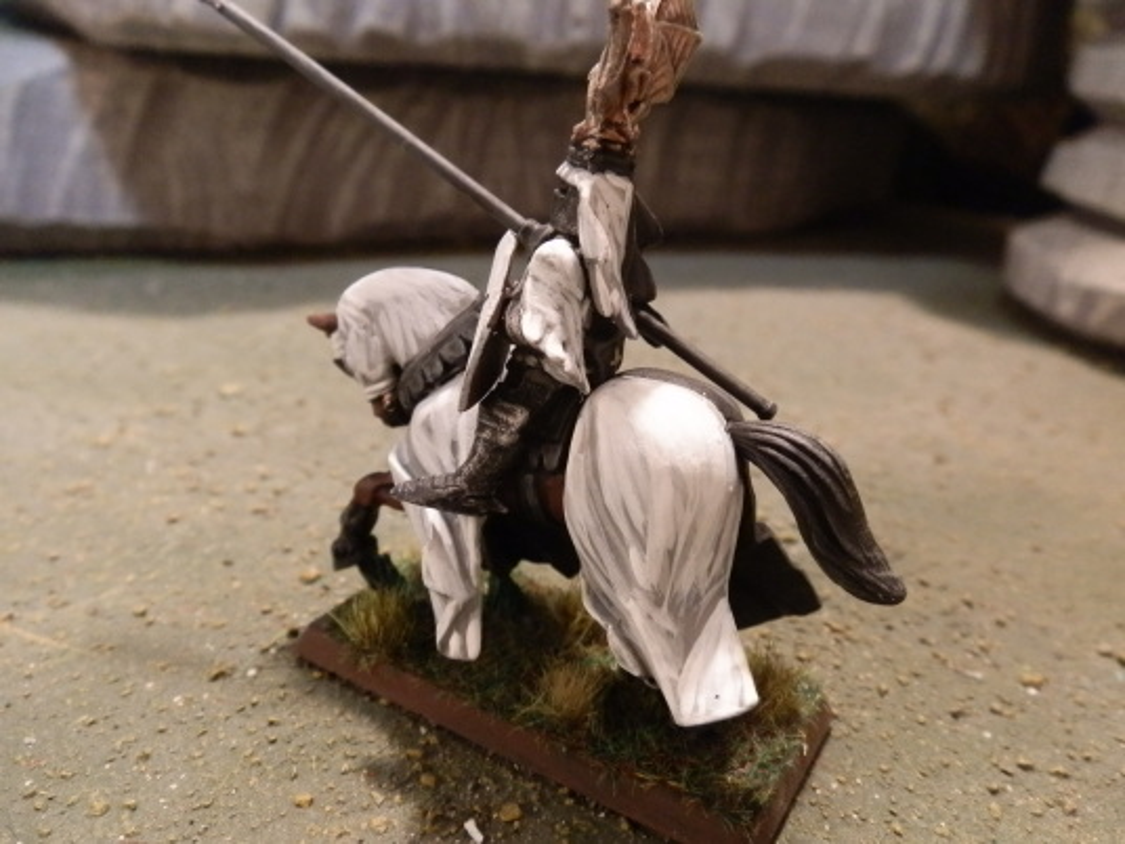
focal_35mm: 28
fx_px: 910
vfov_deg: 49.7
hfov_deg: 63.4
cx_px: 562
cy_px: 422
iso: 400
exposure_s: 1/60
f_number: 3.1
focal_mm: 5
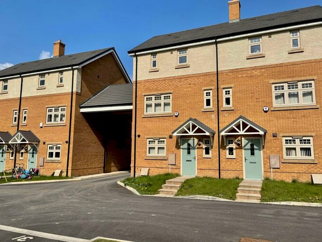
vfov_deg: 51.4
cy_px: 119
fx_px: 251
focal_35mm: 27
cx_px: 162
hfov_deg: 65.3
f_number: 1.6
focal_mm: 4.2
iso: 32
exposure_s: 1/5291
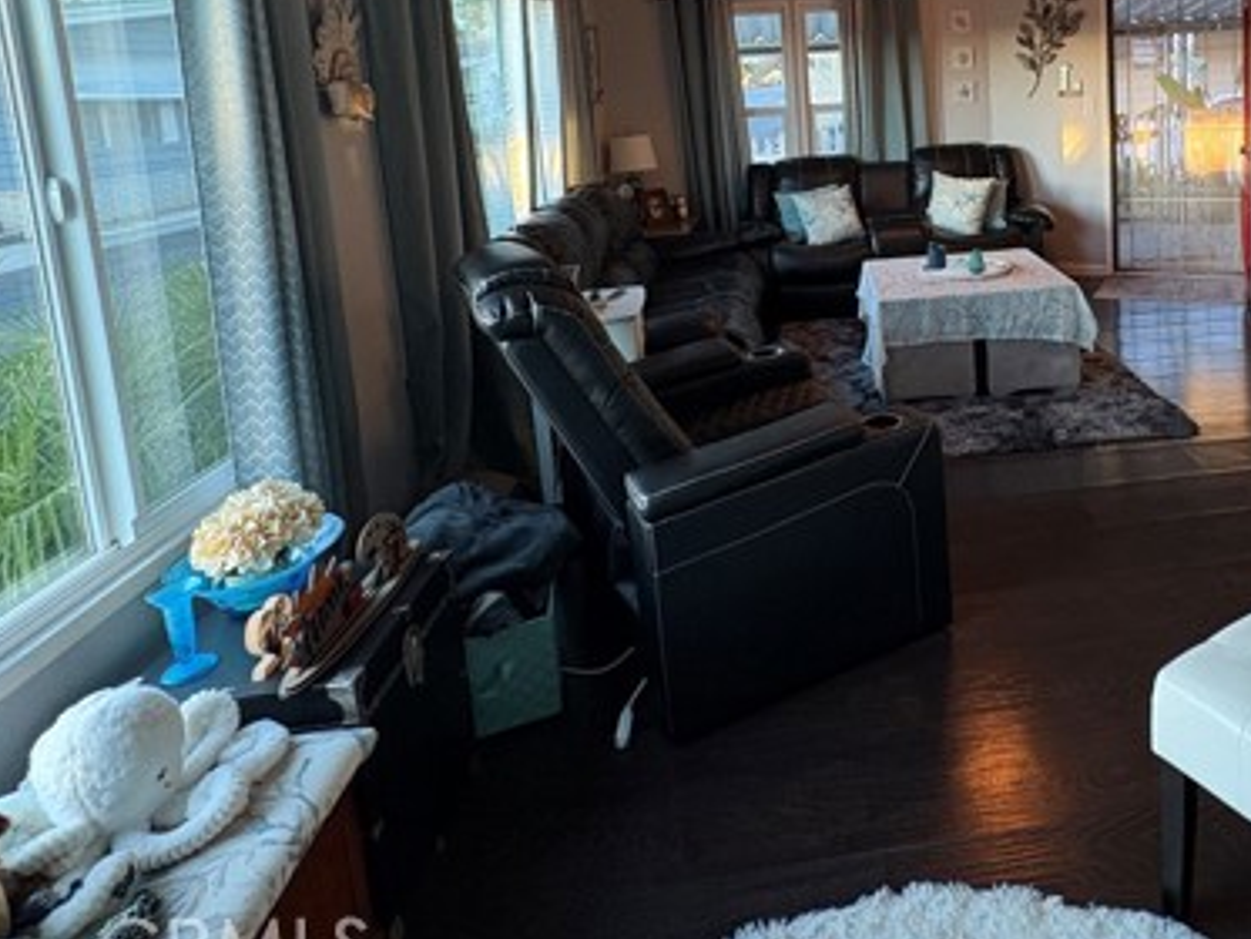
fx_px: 868
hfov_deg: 68.3
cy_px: 191
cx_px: 889
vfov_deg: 53.2
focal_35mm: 24
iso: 400
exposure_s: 1/60
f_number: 2.2
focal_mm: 2.22
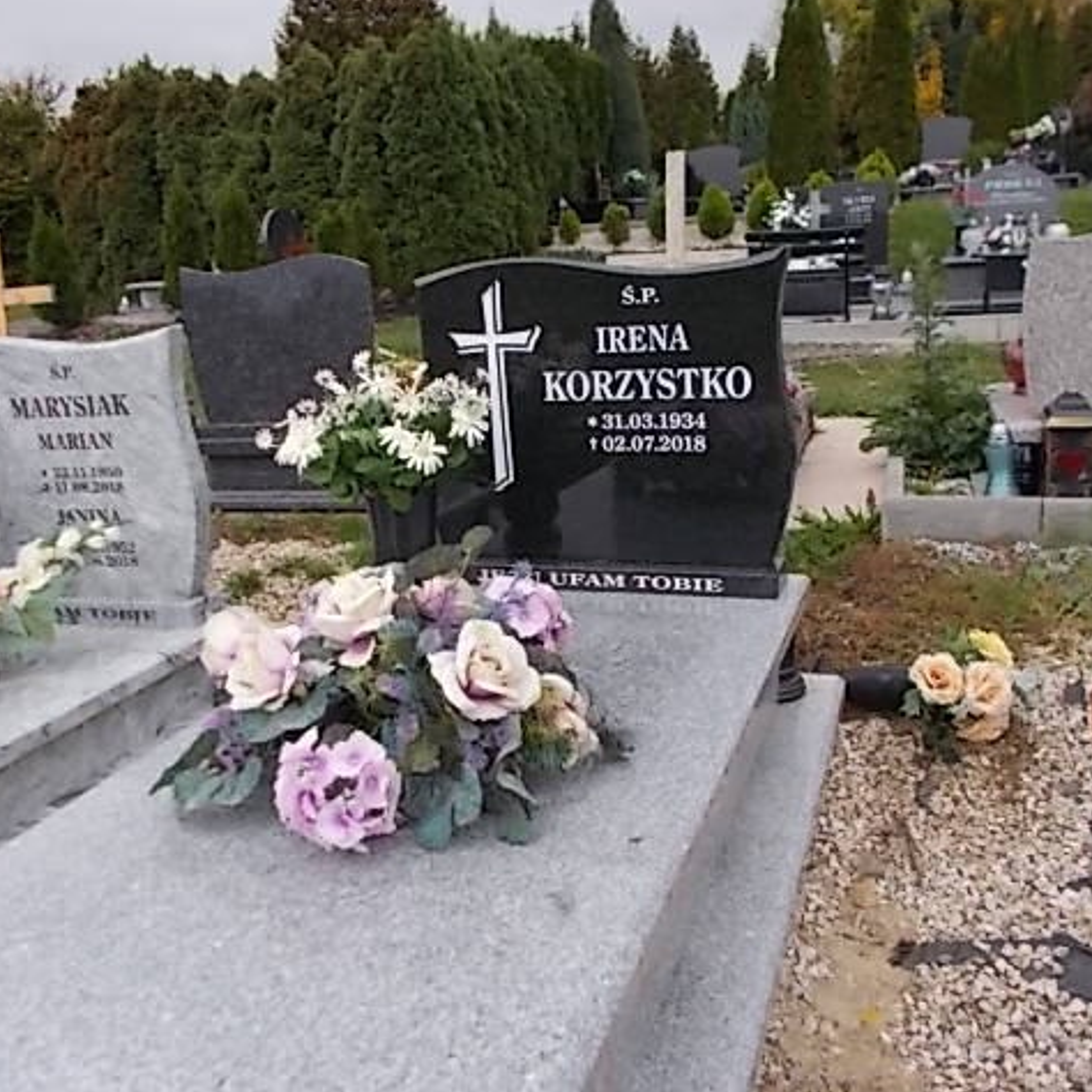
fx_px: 1106
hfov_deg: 52.5
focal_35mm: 31
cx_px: 562
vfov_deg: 52.5
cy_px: 541
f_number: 3.2
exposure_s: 1/100
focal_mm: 4.6
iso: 80
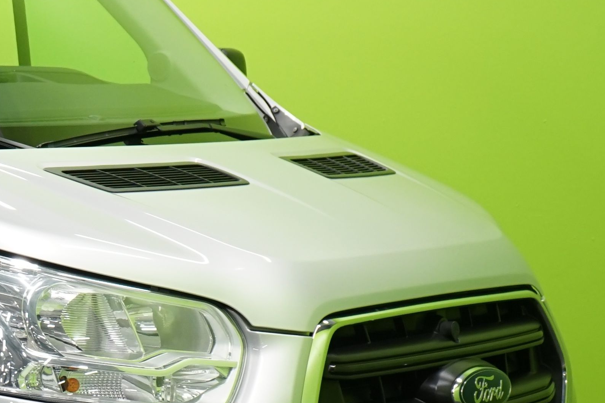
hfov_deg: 13.2
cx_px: -409
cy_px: 347
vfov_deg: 9.6
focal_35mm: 143
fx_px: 2403
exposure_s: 1/50
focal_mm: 38
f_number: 5.6
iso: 800
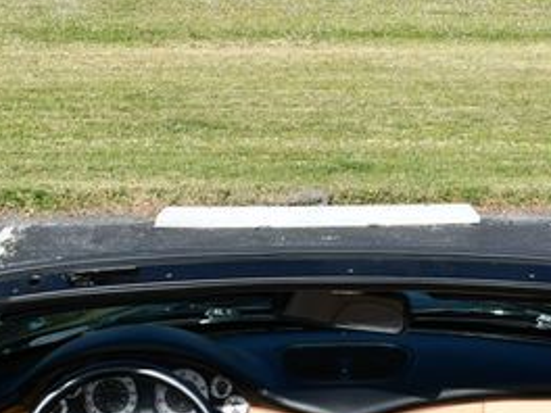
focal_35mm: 84
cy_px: 344
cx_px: 353
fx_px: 1337
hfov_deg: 23.2
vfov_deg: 17.4
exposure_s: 1/250
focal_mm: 18
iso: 100
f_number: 8
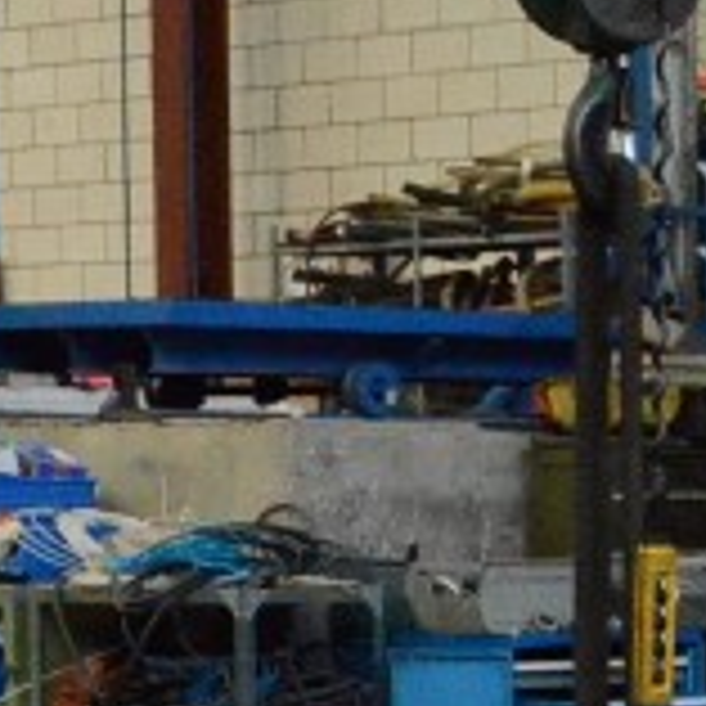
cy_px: 1232
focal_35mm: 194
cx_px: 1095
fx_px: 4476
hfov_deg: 8.8
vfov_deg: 8.7
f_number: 6.3
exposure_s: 1/160
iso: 6400
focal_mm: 22
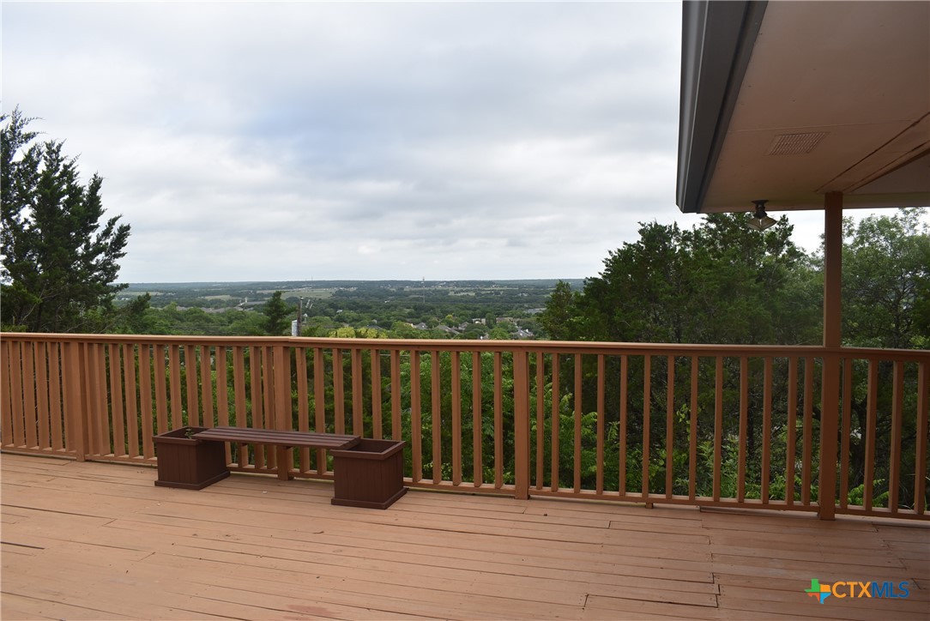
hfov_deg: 67.4
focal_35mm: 27
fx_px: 698
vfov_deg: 48.0
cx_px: 465
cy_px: 310
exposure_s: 1/200
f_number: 8
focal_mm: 18
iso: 100
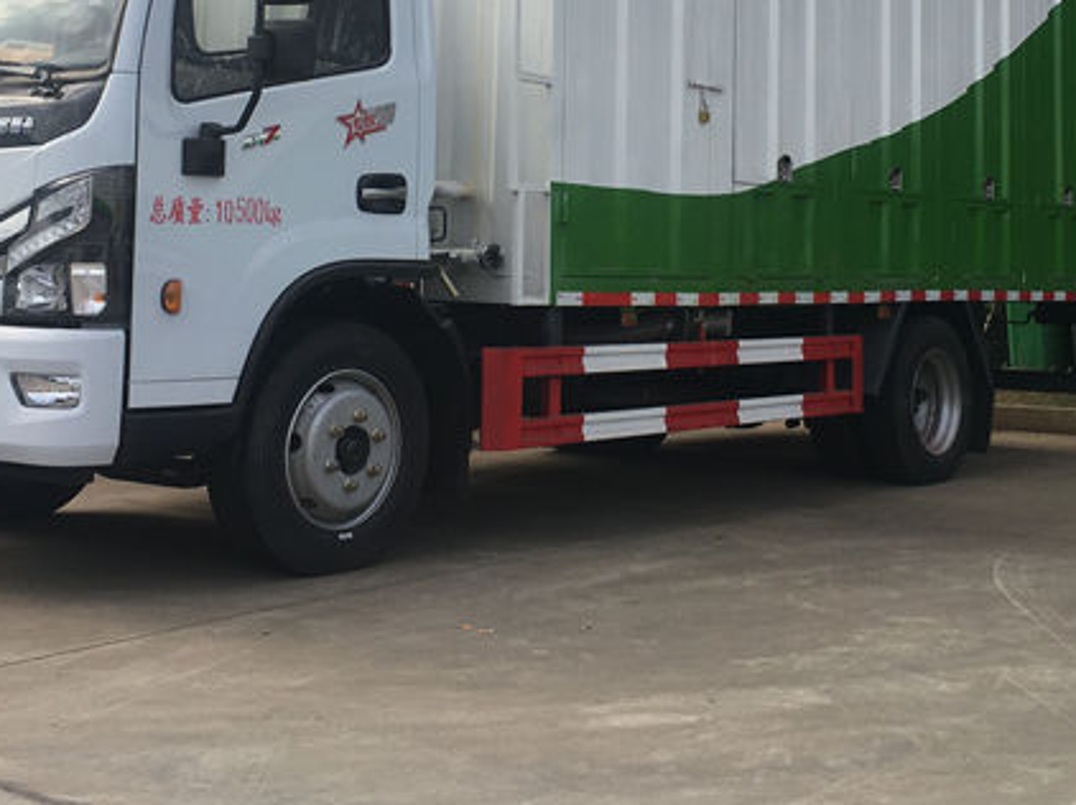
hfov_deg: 35.0
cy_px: 130
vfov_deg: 25.9
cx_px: 558
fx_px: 1709
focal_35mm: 55
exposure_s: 1/651
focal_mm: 4.15
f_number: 2.2
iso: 25
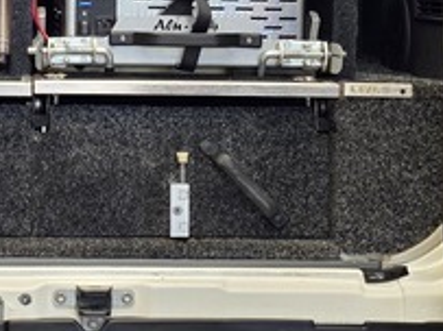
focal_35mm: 116
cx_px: 65
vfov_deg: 12.6
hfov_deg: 16.8
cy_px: -7
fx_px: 1484
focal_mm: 6.25
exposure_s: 1/180
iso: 50
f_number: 1.7
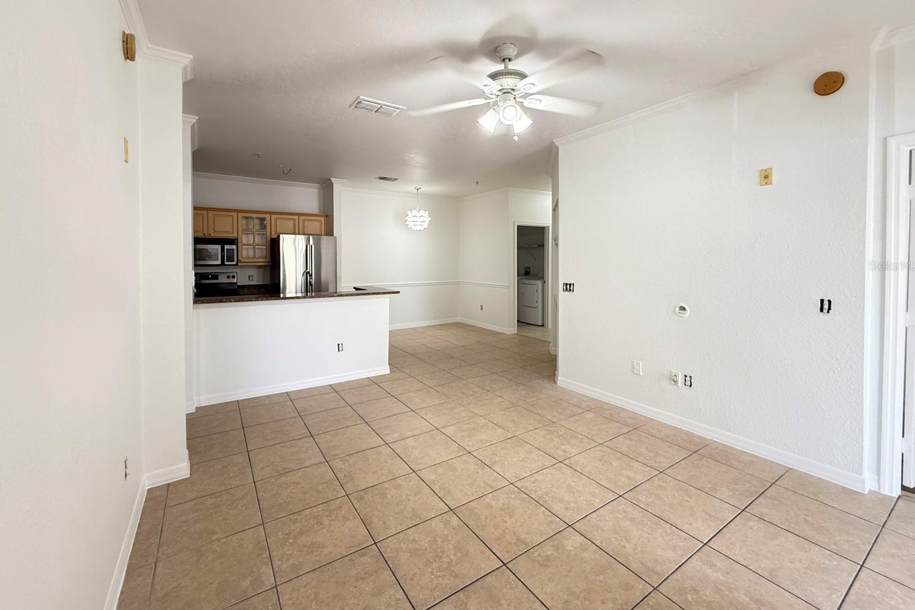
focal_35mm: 15
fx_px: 381
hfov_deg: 100.4
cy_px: 265
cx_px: 453
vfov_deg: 76.9
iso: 400
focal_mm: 2.22
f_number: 2.2
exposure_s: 1/60
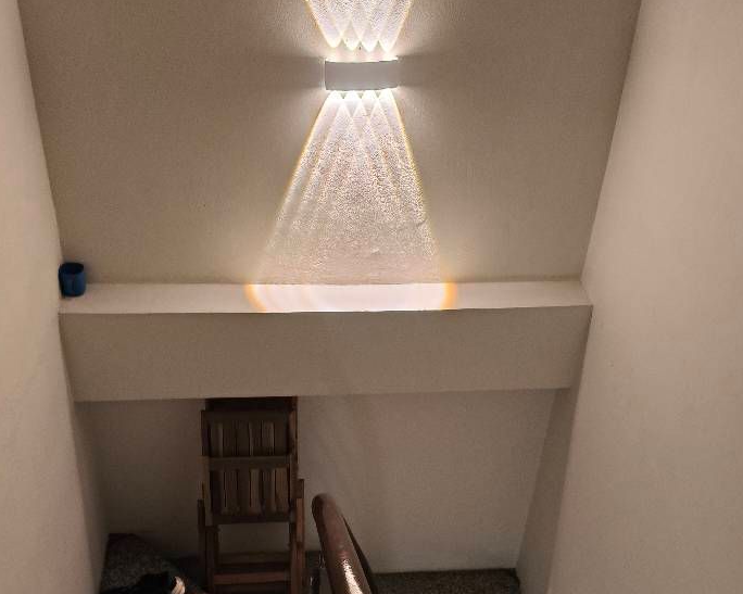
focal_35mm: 38
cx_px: 370
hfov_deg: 47.9
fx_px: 835
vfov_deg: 38.4
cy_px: 429
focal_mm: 4.84
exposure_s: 1/50
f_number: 1.8
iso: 250
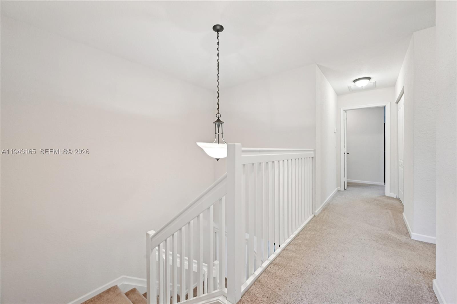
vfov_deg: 81.1
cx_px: 228
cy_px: 152
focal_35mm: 14
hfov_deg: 104.3
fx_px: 178
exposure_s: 1/60
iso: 1250
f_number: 8
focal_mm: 14
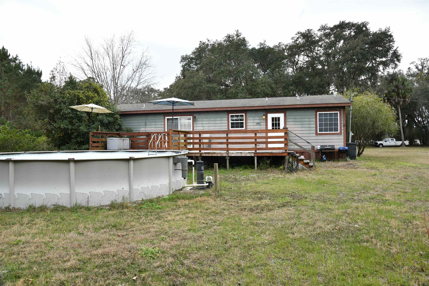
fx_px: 286
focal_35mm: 24
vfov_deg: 53.1
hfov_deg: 73.7
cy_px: 143
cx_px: 214
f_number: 8
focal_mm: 24
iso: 800
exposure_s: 1/250
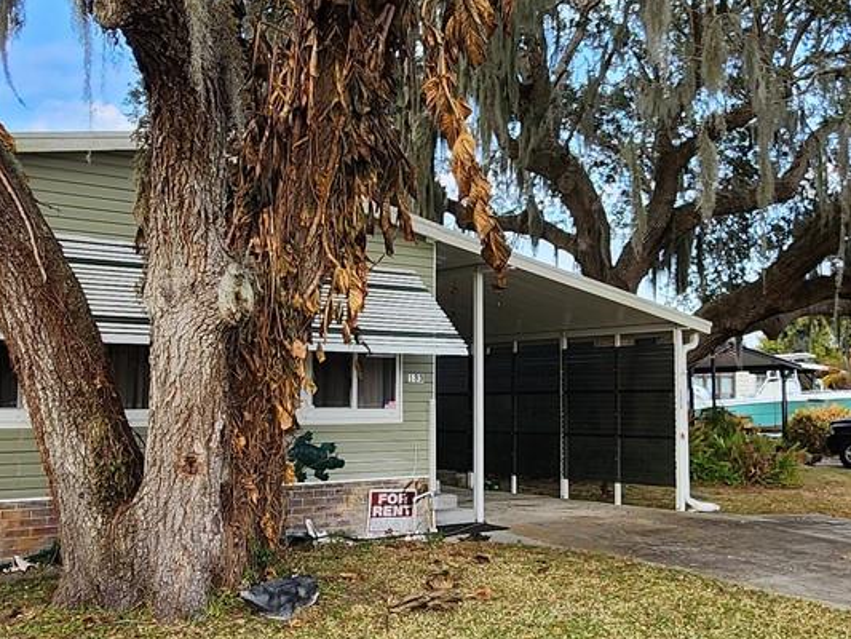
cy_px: 307
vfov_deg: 36.8
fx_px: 959
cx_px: 473
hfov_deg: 47.8
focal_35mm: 39
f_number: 2.2
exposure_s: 1/362
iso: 50
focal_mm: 2.2
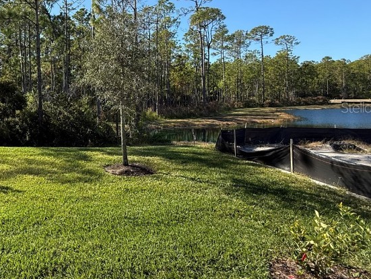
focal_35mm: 26
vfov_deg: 52.6
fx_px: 279
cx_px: 60
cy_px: 107
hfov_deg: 60.3
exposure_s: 1/841
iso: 64
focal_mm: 2.22
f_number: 2.2
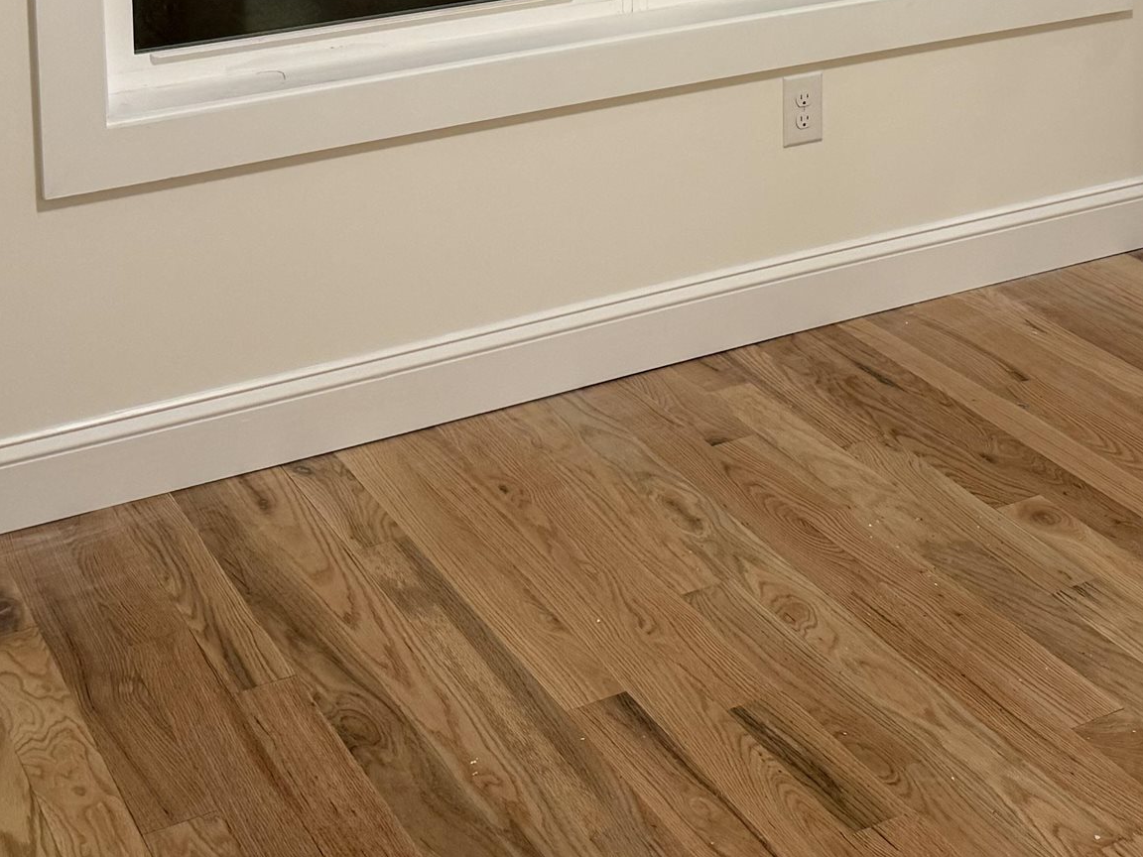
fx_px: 2113
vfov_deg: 20.8
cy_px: -268
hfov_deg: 29.9
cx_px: 824
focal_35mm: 64
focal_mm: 6.76
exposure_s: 1/60
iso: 160
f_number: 1.78
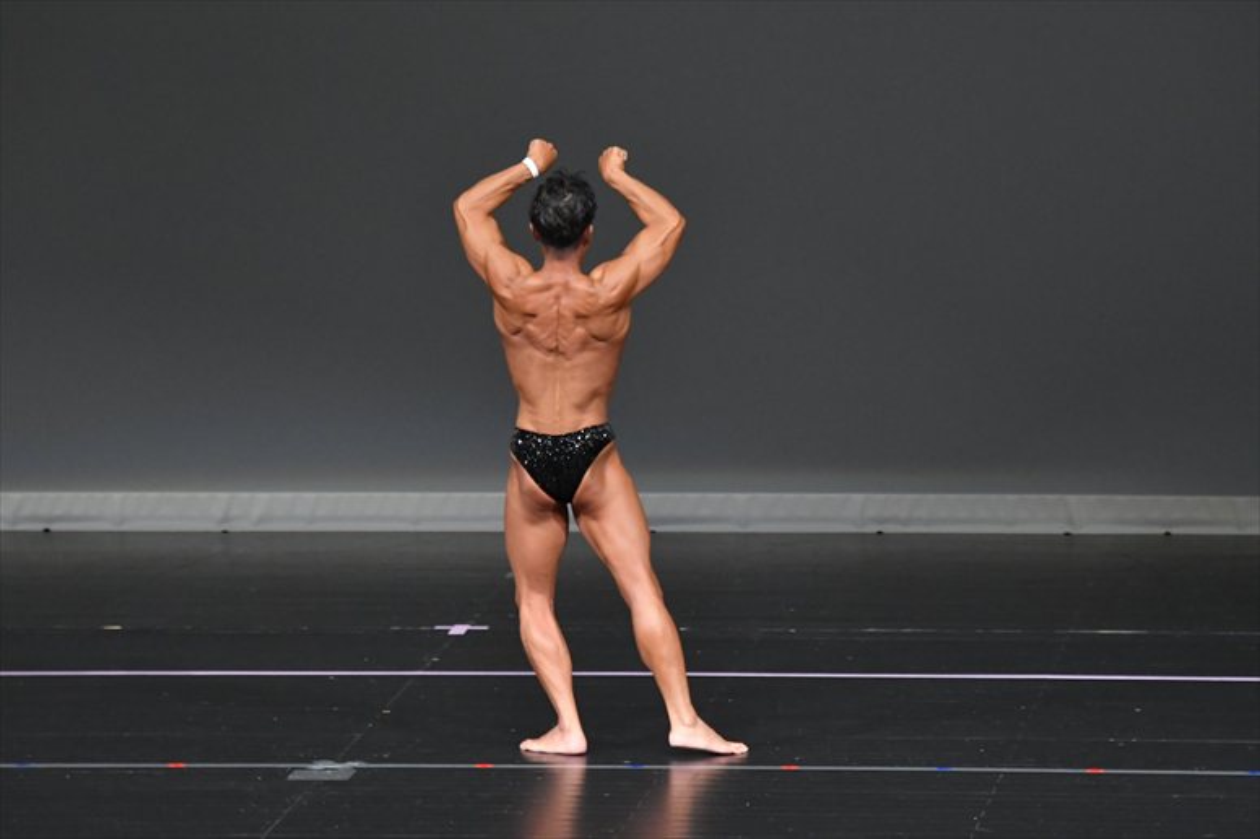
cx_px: 630
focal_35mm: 285
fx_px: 9970
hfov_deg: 7.2
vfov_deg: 4.8
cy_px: 420
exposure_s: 1/400
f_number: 5.6
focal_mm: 190
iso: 4000
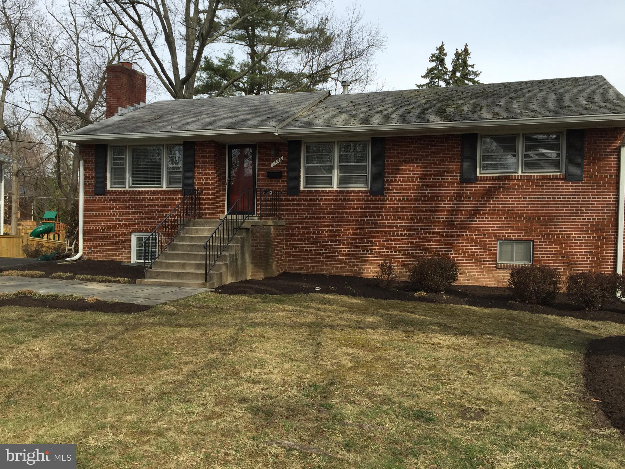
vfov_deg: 48.2
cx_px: 312
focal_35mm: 29
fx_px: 524
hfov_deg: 61.7
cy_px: 234
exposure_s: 1/989
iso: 32
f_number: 2.2
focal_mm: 4.15
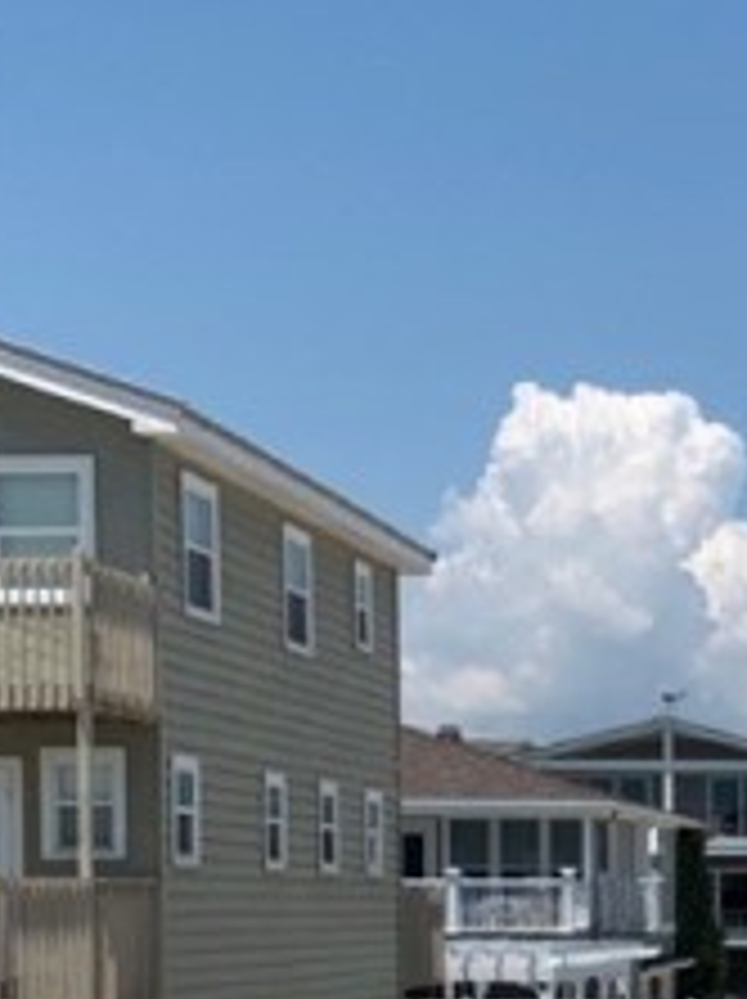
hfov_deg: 15.8
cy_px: 1044
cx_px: 868
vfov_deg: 20.9
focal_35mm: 90
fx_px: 2595
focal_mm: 4.25
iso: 25
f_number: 1.8
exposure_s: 1/4464
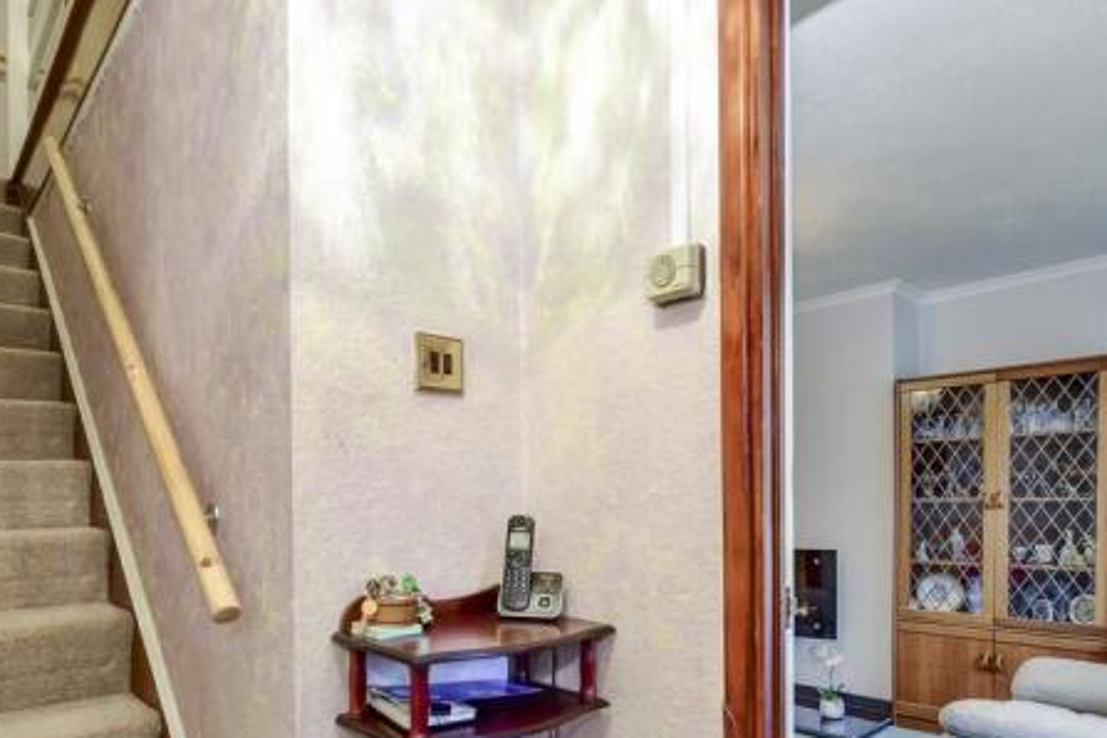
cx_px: 519
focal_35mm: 22
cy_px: 519
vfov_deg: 55.4
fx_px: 676
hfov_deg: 78.5
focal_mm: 10
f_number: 8
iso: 640
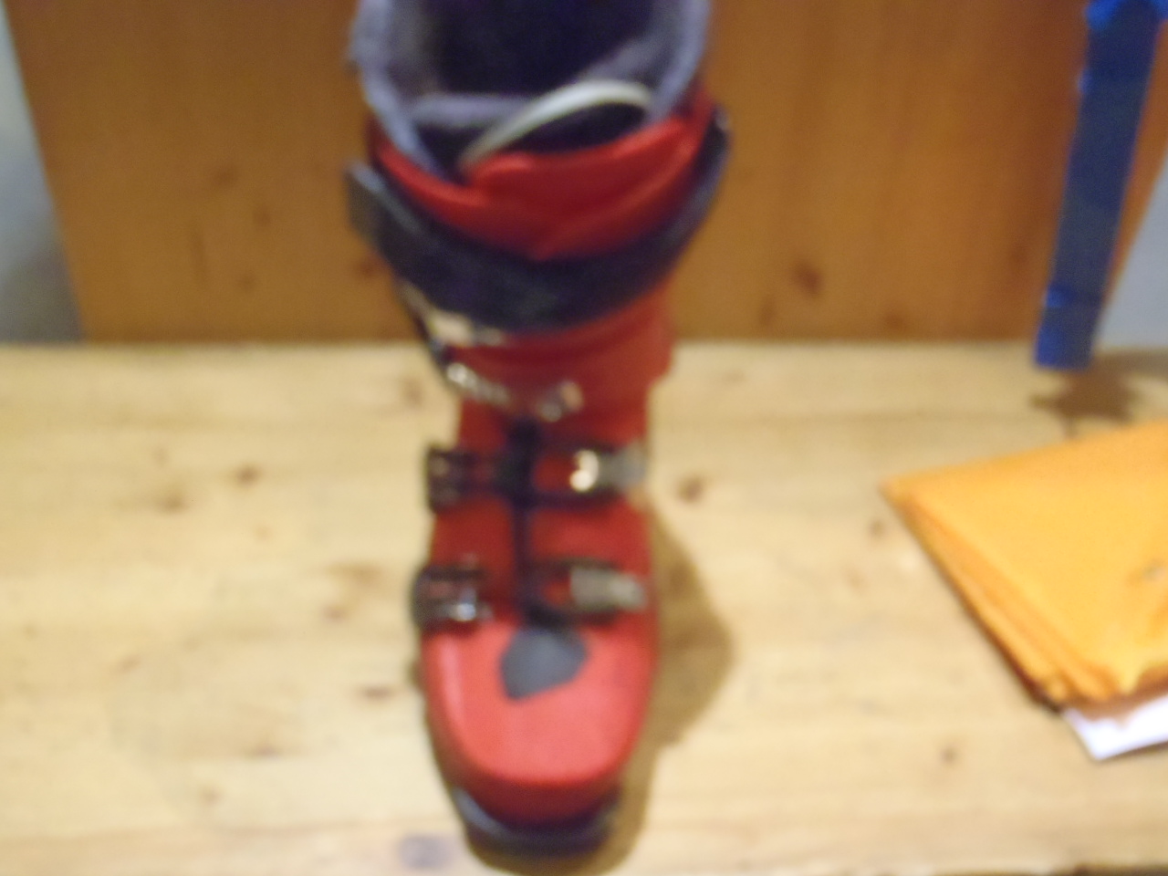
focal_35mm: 37
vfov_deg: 38.7
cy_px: 438
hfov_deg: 50.1
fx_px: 1248
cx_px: 584
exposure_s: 1/40
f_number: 4.7
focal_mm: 6.64
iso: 1000
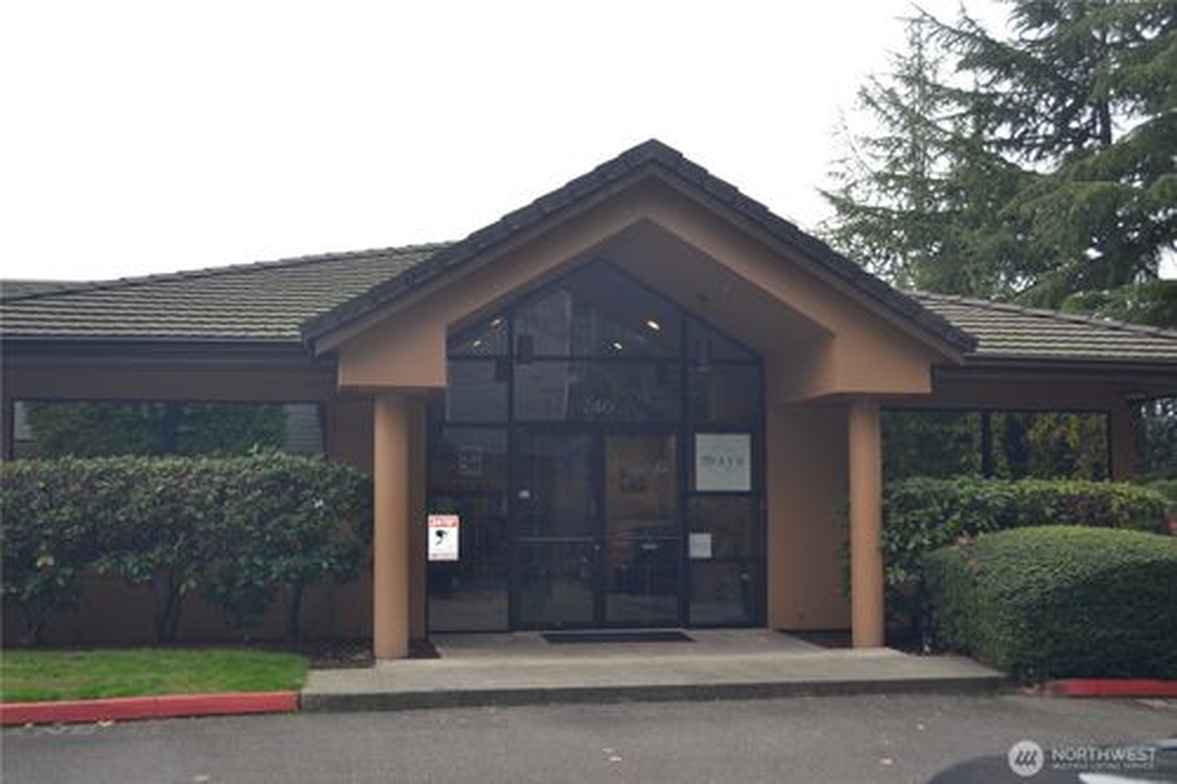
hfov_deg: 46.4
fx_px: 1373
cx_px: 588
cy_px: 392
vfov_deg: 31.9
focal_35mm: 42
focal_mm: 28
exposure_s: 1/125
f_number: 4.5
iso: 110
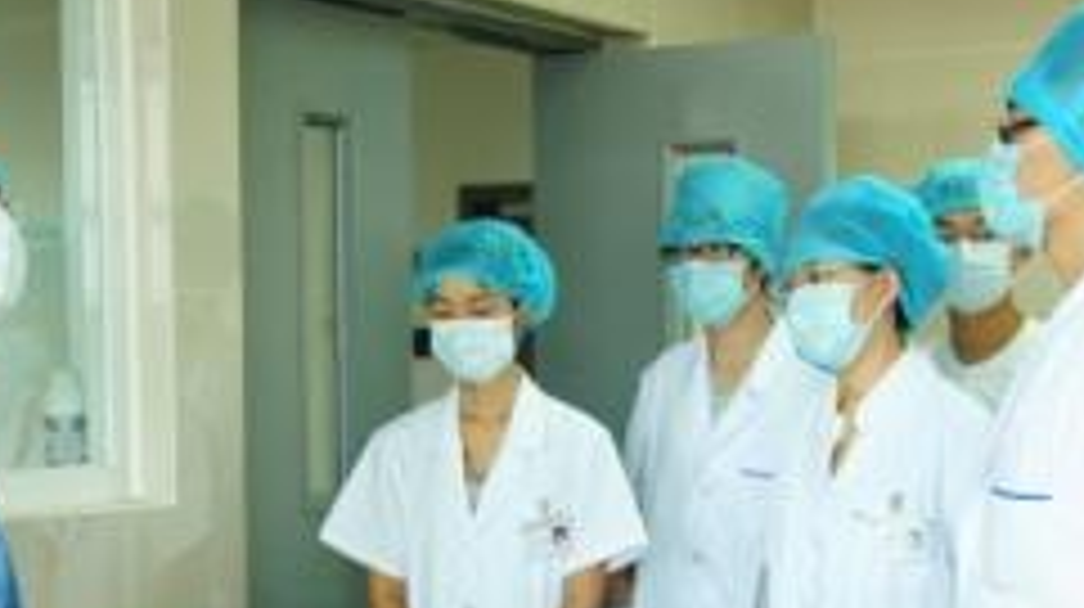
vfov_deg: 15.7
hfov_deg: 27.9
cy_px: 527
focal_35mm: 76
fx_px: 2182
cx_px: 513
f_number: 5
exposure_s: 1/20
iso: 800
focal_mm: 26
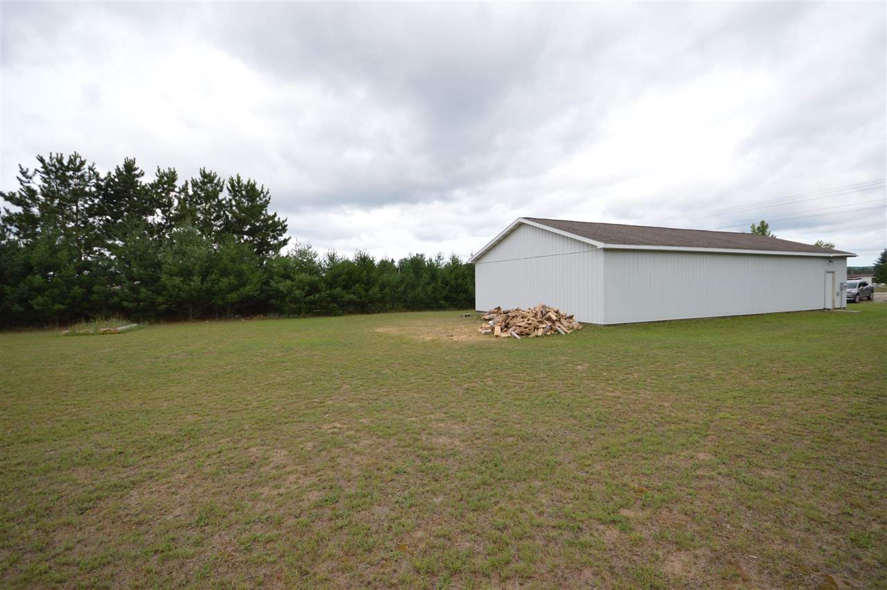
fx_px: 369
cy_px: 295
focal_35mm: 15
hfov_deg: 100.4
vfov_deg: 77.2
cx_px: 444
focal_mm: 10
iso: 100
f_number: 6.3
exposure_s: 1/160
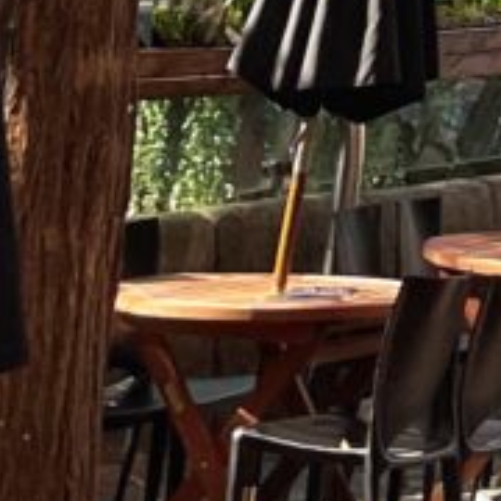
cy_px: -1197
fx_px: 3340
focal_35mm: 204
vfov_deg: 7.2
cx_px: 1088
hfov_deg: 8.1
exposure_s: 1/556
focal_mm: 4.2
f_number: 1.6
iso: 32
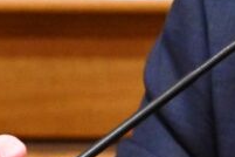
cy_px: -72
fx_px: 5972
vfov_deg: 1.5
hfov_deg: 2.2
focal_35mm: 915
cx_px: 436
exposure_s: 1/320
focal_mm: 120
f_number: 4
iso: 2500
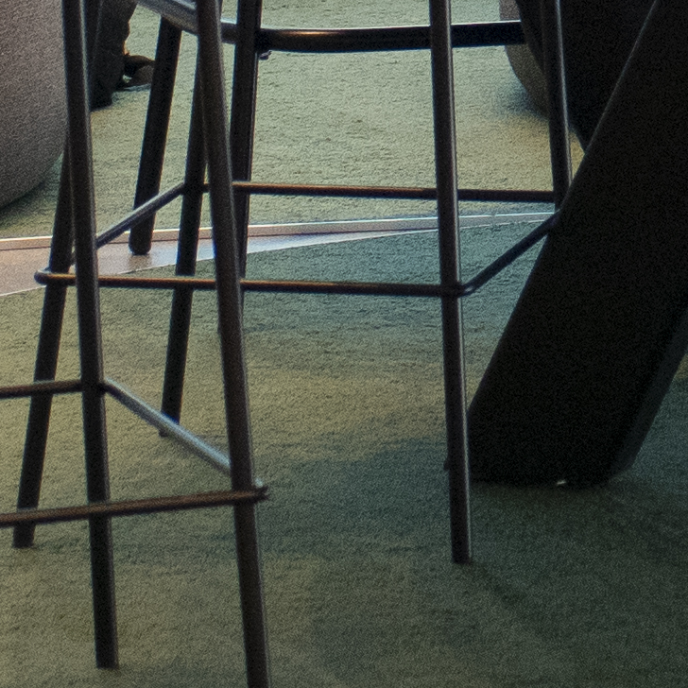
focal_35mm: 312
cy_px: -674
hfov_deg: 5.5
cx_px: 1297
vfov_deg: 5.5
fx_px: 7016
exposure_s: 1/125
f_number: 4
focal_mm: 32
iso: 1600
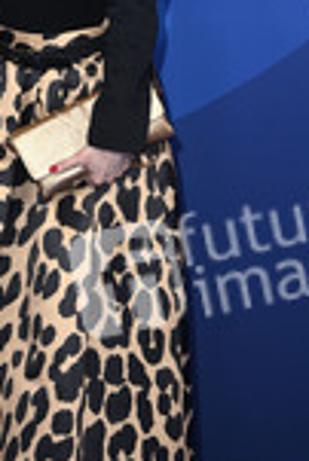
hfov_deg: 8.3
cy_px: 113
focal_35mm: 164
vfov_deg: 12.5
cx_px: -52
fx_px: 2107
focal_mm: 62
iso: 1000
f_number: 5.6
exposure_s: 1/250
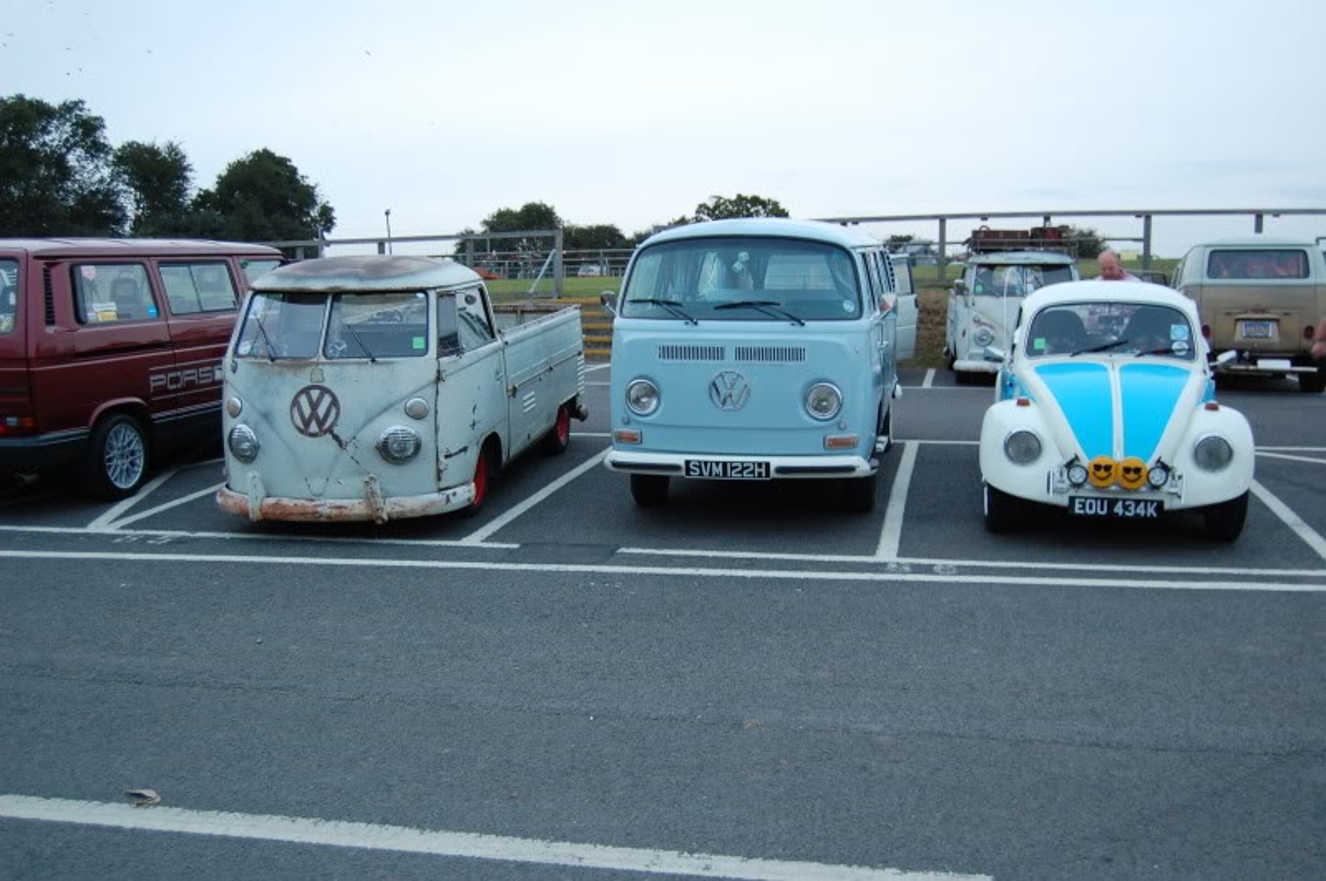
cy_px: 440
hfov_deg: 55.2
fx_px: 1269
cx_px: 663
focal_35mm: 34
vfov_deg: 38.3
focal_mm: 23
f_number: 3.8
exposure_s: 1/30
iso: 450
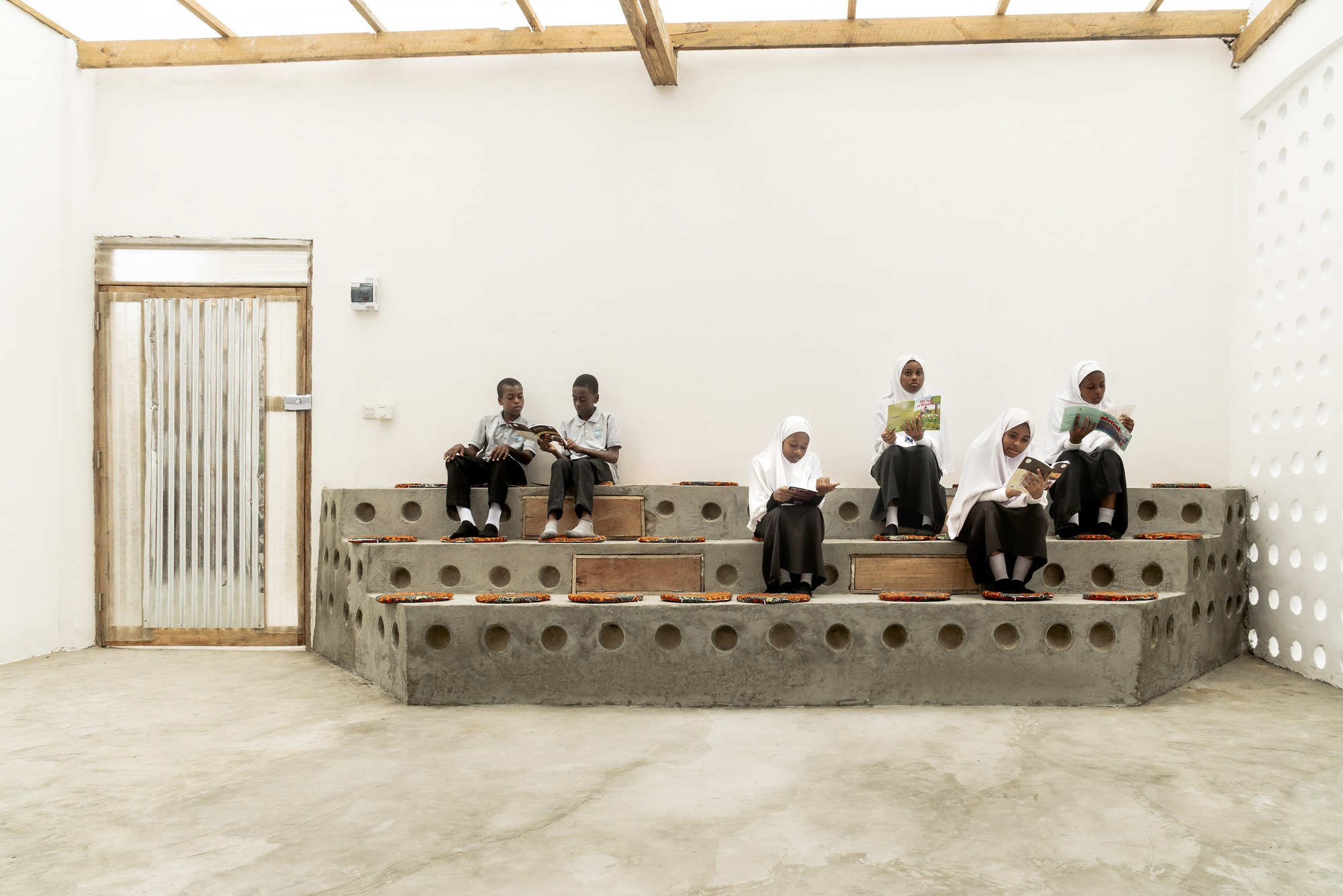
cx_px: 672
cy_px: 448
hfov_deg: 73.7
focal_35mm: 24
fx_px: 896
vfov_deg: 53.2
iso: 200
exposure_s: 1/100
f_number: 7.1
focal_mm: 16
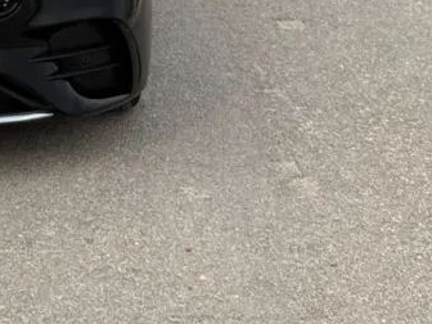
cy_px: -127
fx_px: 1710
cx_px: -167
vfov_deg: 10.5
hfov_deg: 13.7
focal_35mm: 137
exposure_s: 1/747
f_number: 1.78
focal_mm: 6.76
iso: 100
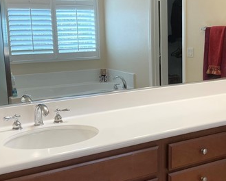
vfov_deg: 27.7
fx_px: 368
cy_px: 84
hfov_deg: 33.7
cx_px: 155
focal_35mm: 55
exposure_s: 1/60
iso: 40
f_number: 1.8
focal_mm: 3
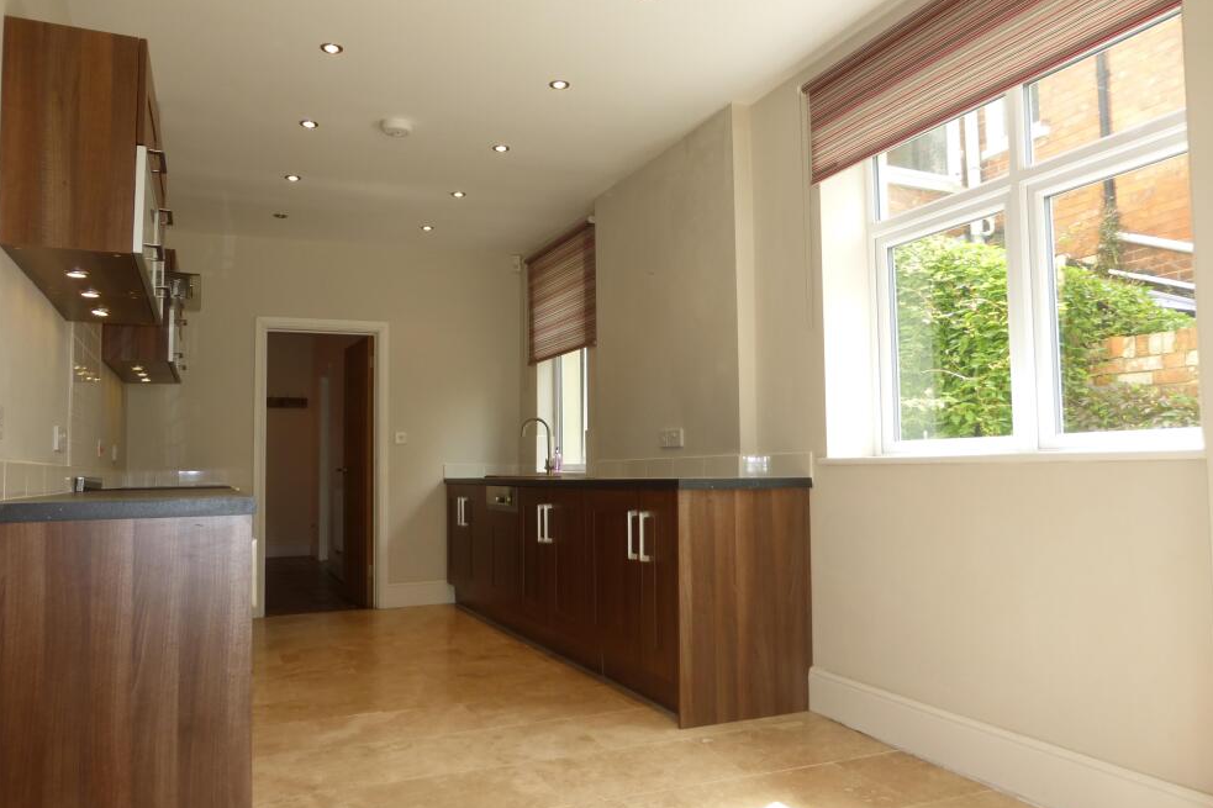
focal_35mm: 26
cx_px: 585
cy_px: 407
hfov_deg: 69.4
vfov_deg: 49.5
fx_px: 876
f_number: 3.3
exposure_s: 1/100
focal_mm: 4.3
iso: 100
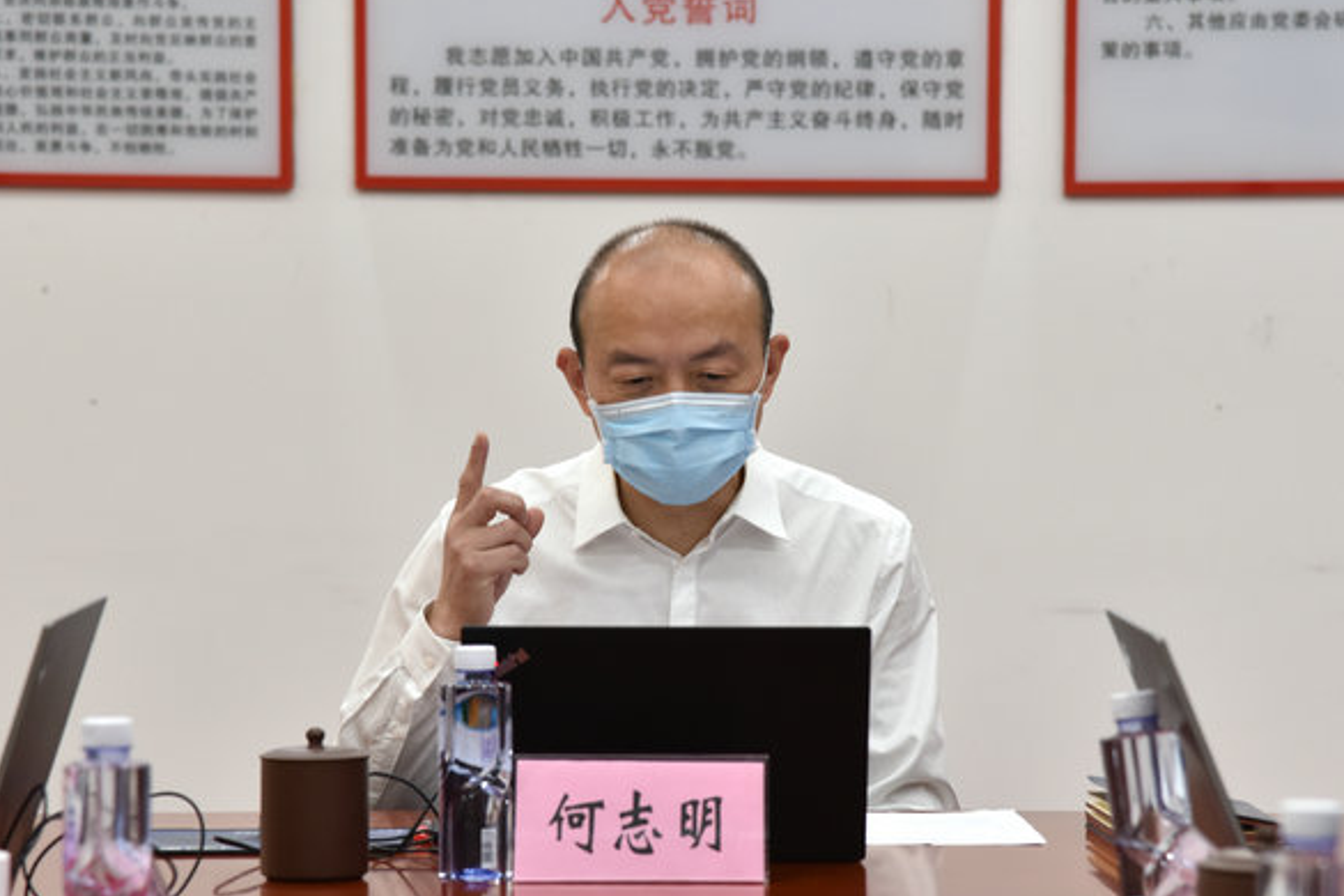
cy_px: 446
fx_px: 4592
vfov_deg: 11.1
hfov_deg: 16.7
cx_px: 662
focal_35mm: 123
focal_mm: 120
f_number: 5
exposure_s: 1/30
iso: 800
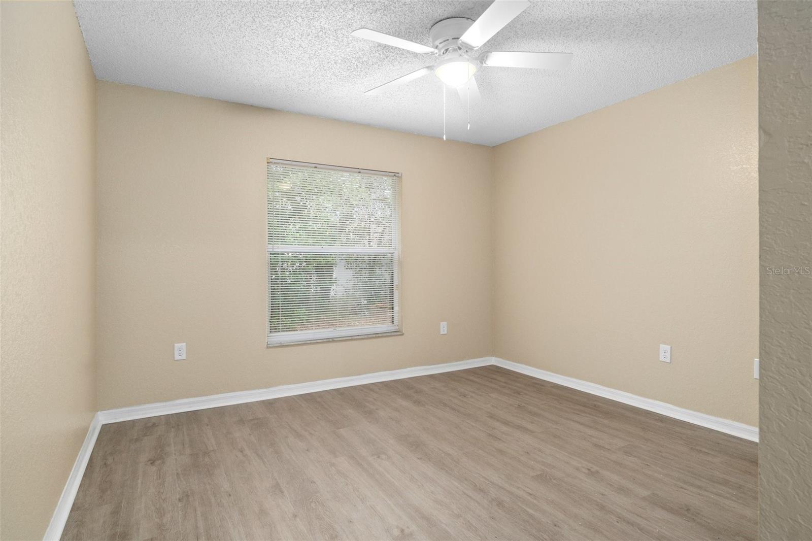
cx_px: 406
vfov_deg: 67.4
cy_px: 270
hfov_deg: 90.0
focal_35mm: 18
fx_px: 406
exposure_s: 1
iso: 320
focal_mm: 12
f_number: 8
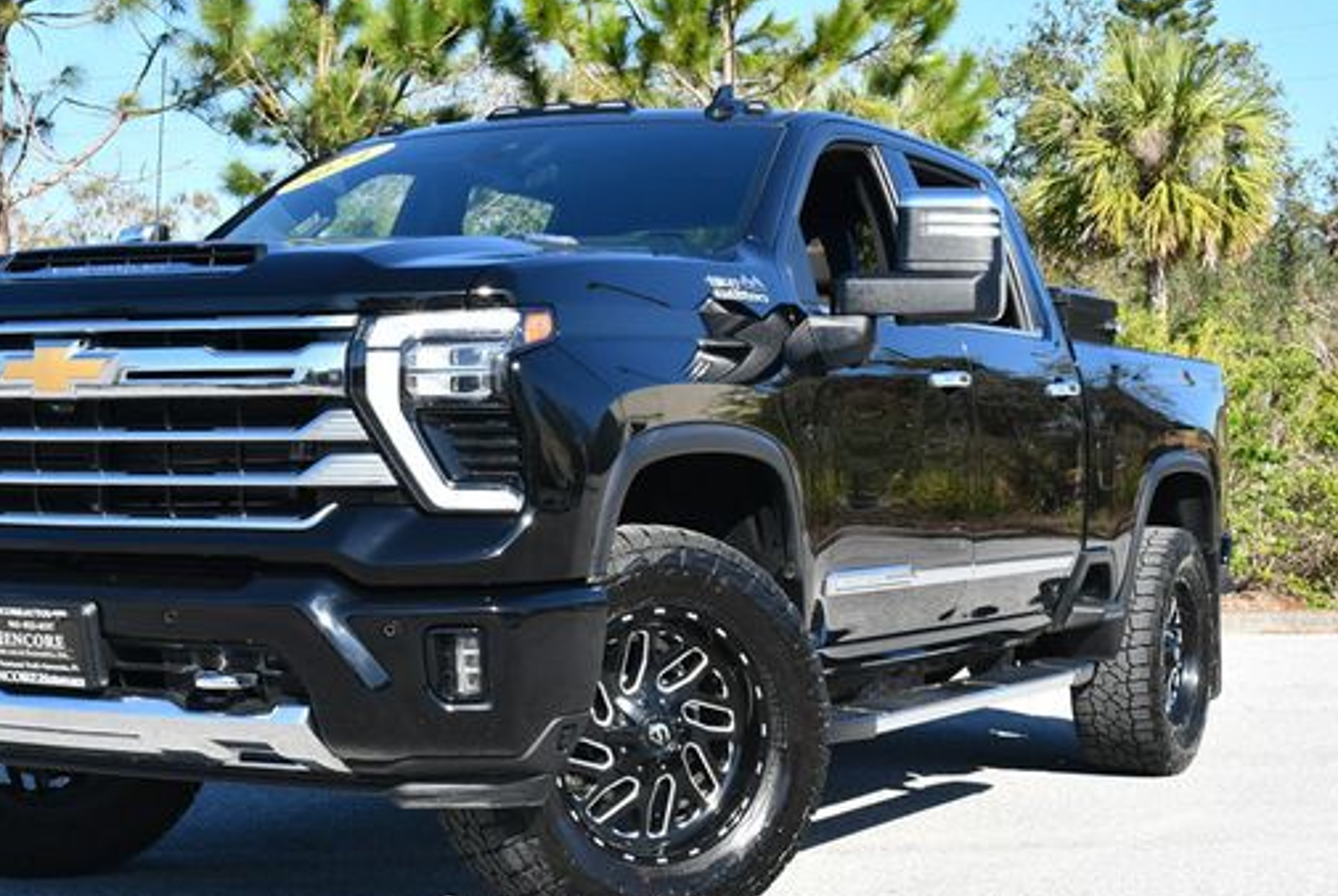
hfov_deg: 28.3
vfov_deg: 19.2
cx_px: 501
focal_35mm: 71
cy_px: 485
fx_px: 2642
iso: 160
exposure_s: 1/250
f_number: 8
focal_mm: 28
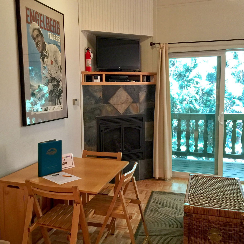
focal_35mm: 35
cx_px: 106
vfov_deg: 47.2
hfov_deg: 47.1
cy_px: 120
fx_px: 279
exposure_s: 1/15
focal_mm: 4.15
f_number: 2.2
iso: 64
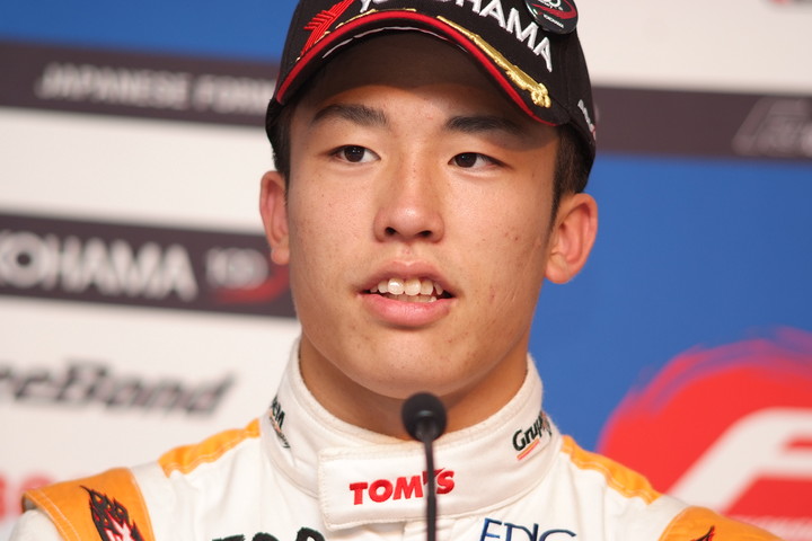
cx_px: 406
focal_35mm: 270
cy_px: 270
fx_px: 6090
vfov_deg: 5.1
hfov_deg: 7.6
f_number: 2.8
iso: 400
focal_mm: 180
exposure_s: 1/250
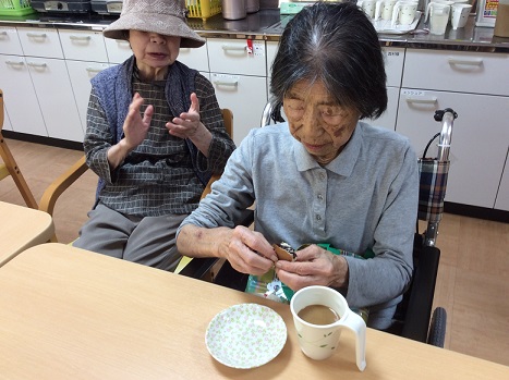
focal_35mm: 32
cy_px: 190
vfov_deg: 44.1
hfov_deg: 56.9
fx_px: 470
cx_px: 254
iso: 40
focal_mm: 3.3
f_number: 2.4
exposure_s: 1/40
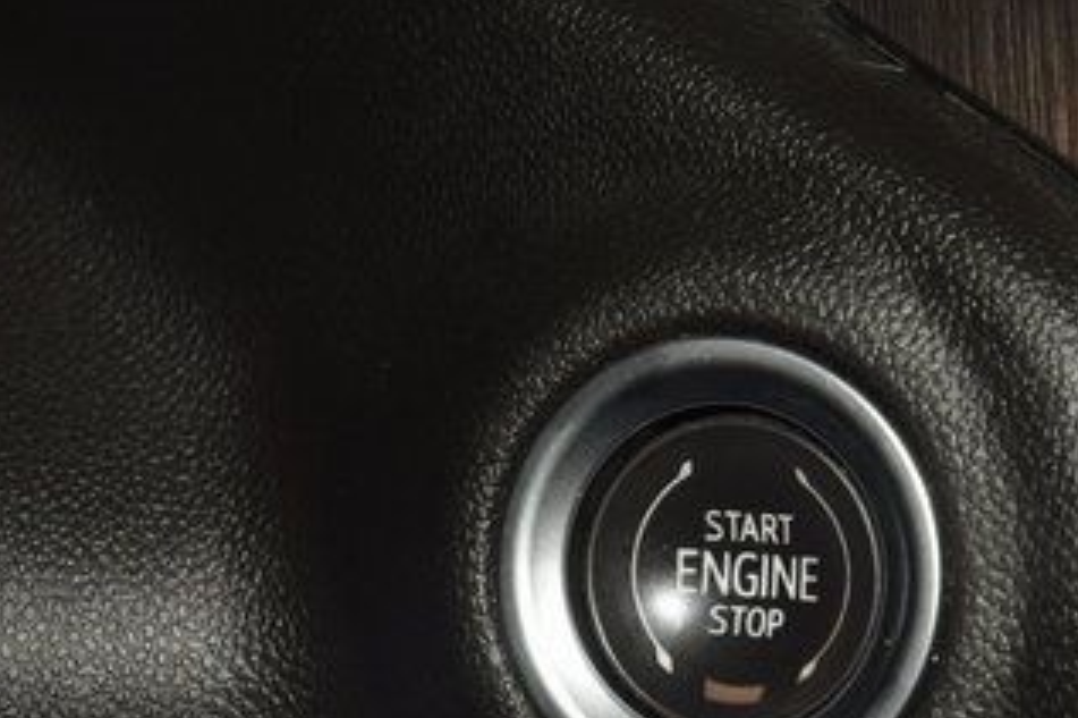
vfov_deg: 6.5
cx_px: 772
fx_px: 6345
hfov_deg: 9.7
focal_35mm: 212
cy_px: 546
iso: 100
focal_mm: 70
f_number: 8
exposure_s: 1/125
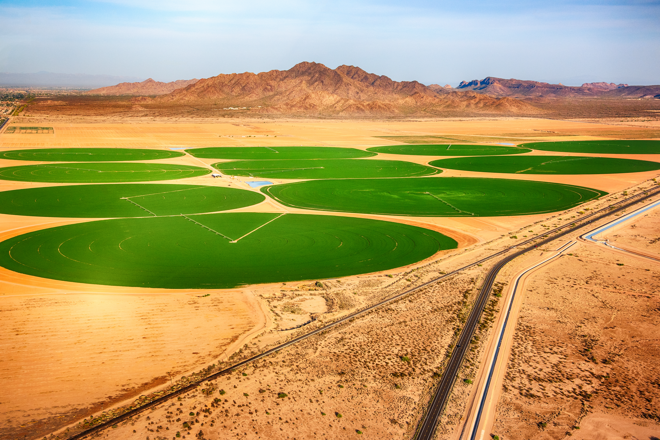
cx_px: 330
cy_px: 220
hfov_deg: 39.6
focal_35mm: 50
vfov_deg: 27.0
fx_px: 917
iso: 640
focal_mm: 50
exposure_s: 1/1250
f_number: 6.3
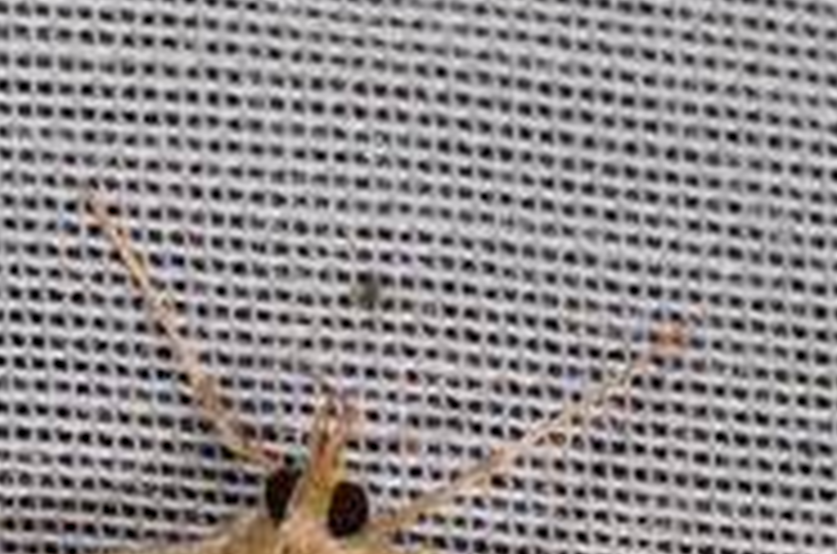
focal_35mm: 543
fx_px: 12596
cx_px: 400
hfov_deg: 3.8
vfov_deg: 2.5
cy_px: 617
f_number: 25
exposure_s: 1/60
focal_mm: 85
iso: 100
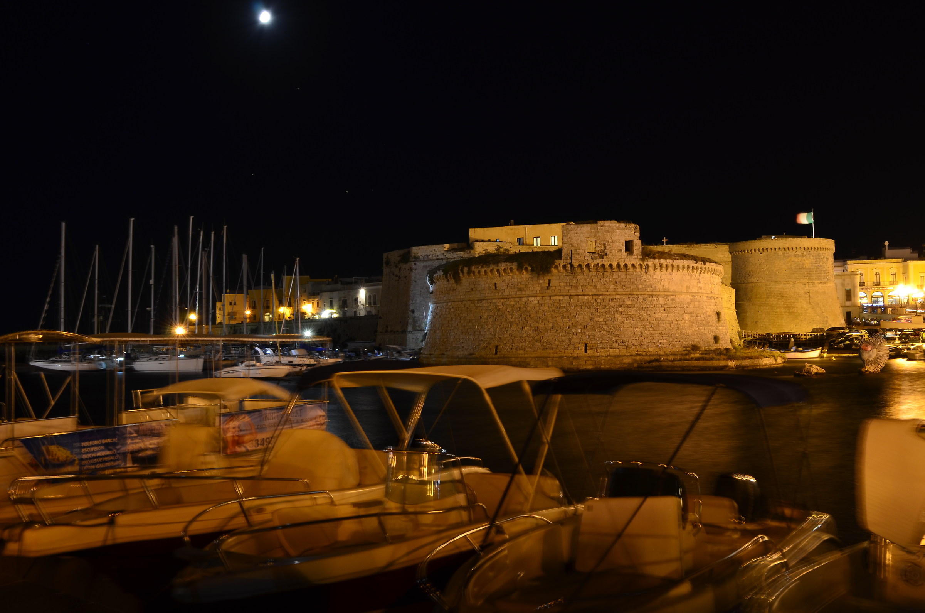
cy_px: 306
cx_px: 462
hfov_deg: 57.3
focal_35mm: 33
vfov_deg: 39.8
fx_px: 846
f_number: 11
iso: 200
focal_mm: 22
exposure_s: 10
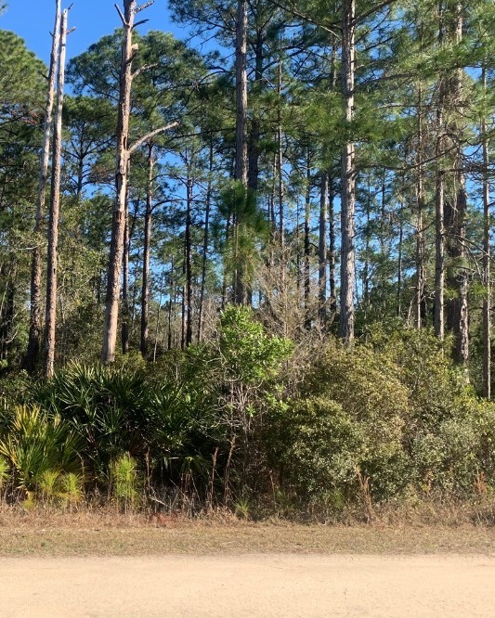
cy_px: 275
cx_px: 68
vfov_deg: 46.8
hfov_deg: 36.3
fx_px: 714
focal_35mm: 39
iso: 25
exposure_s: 1/849
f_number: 1.8
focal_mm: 4.25
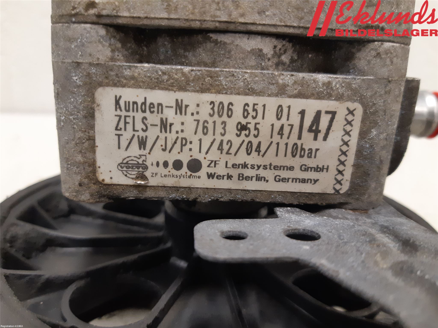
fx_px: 329
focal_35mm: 26
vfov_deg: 53.1
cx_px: 219
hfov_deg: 67.3
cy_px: 164
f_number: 1.7
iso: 250
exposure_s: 1/25
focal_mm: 3.93
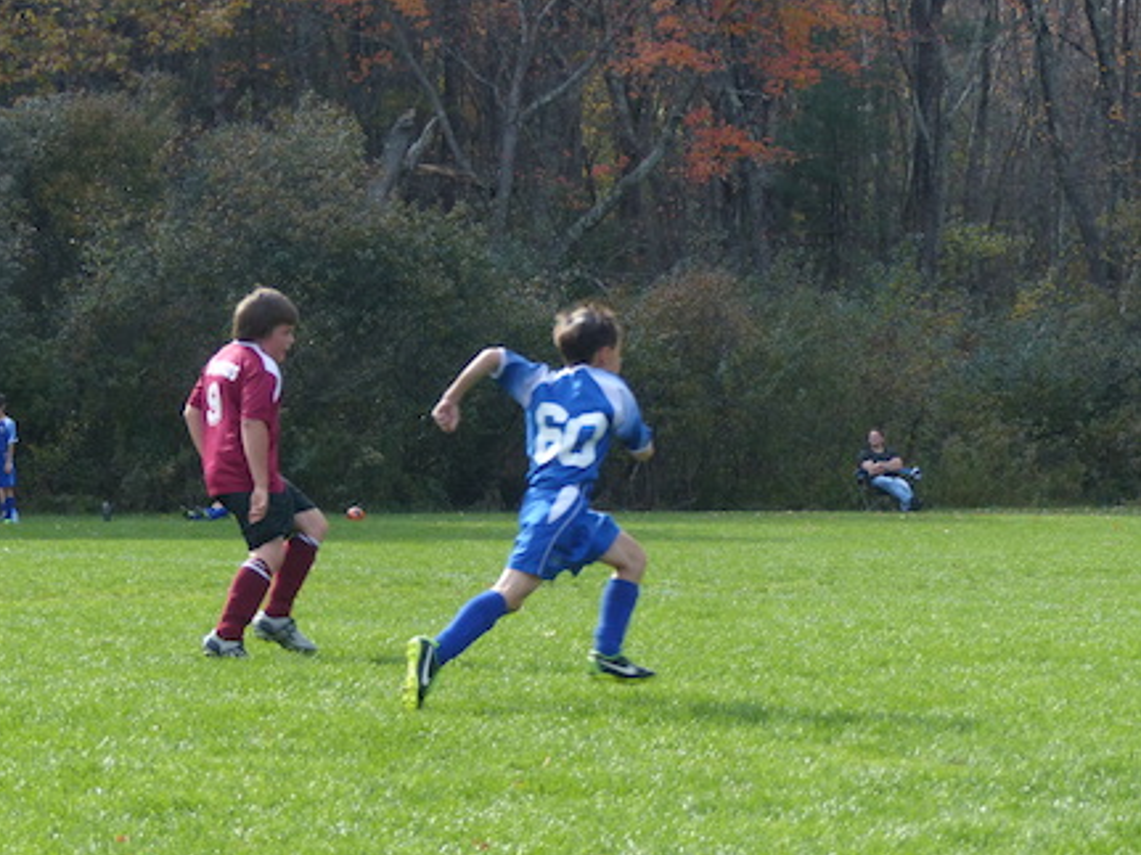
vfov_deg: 10.5
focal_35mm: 141
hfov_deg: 14.0
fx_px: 4646
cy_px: 495
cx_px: 441
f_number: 2.8
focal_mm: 20.5
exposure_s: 1/500
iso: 200
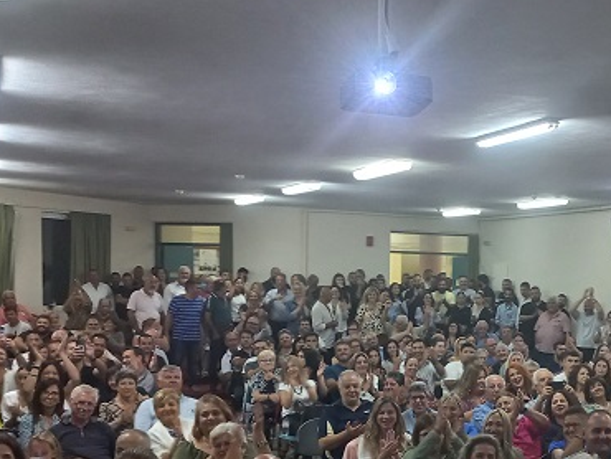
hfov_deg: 34.5
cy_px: 375
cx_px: 485
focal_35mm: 54
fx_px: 954
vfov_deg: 26.5
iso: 320
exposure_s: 1/33
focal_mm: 4.6
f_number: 1.8
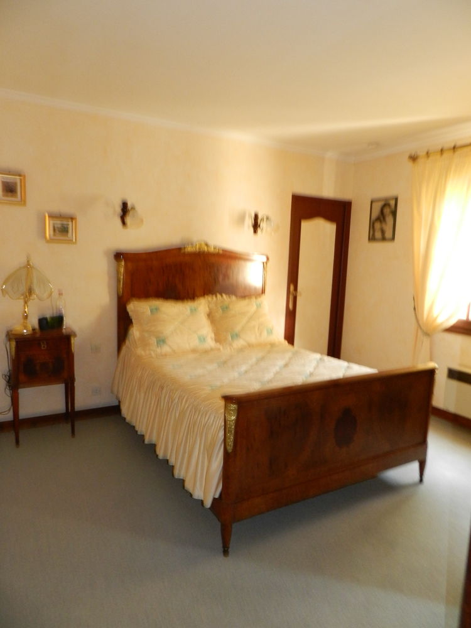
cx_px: 236
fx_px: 417
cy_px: 314
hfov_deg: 58.9
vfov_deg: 73.9
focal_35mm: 23
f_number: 3.4
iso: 400
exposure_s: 1/10
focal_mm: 4
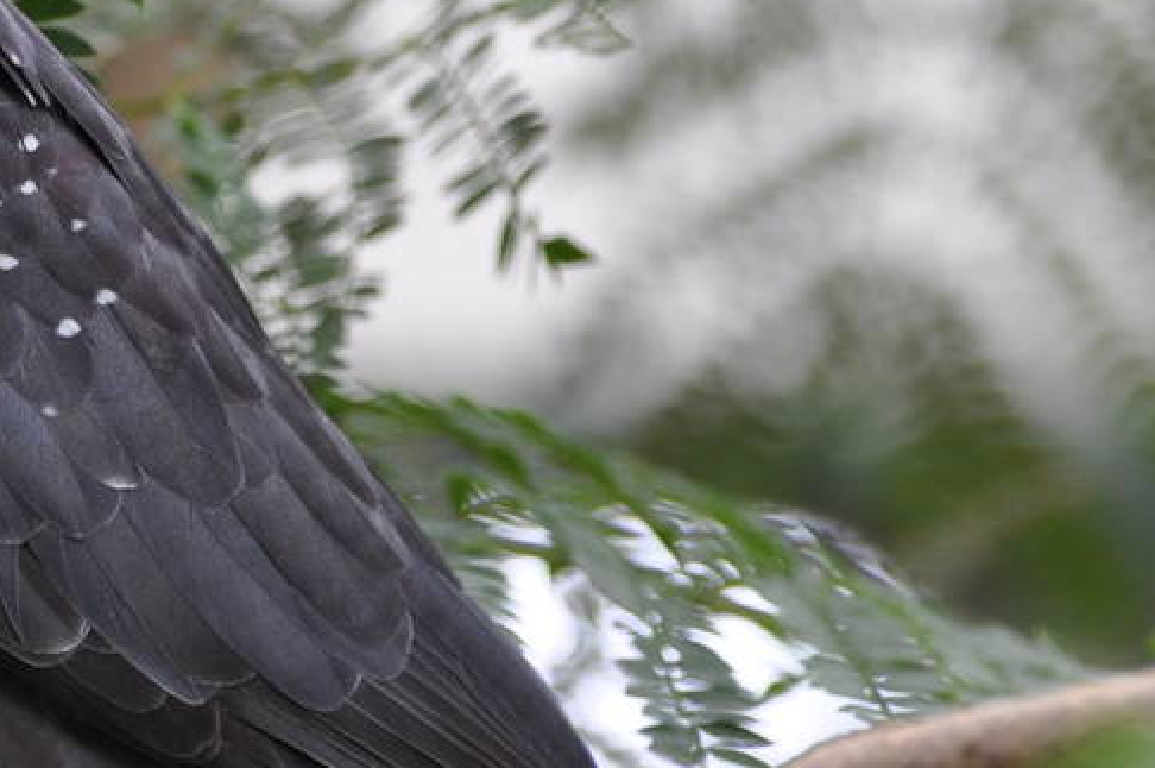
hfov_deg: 3.3
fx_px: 19796
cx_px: -17
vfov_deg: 2.2
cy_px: 111
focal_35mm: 618
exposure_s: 1/250
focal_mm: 125
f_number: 4.8
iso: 500
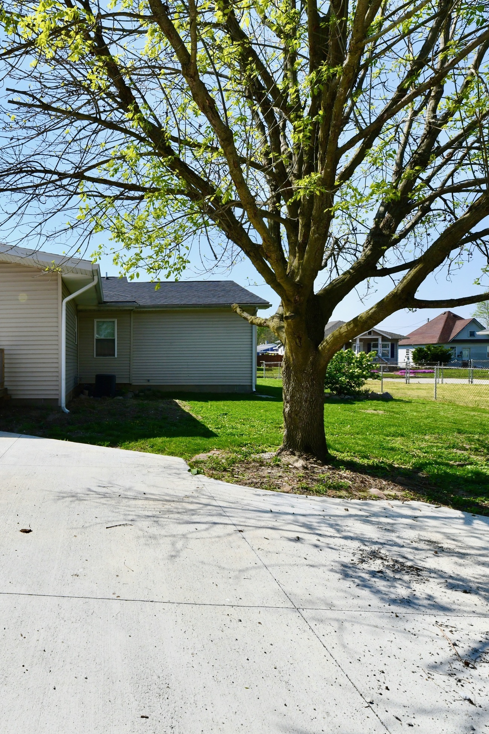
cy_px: 375
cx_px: 60
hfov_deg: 51.4
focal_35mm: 22
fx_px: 448
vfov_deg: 78.6
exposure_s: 1/640
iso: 640
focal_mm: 14
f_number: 13
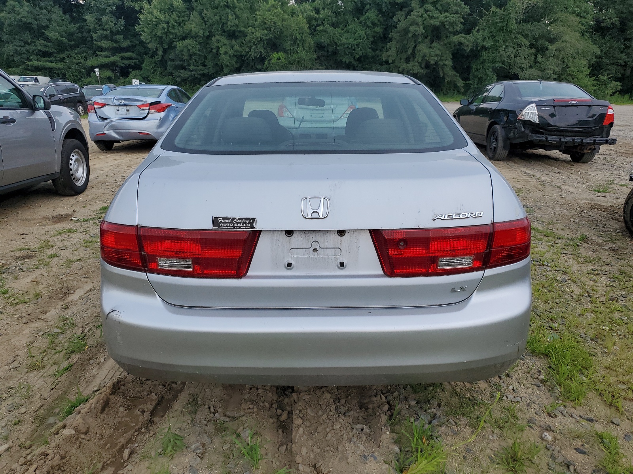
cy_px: 237
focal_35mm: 26
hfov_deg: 67.3
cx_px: 316
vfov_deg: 53.1
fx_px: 475
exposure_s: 1/909
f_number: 1.5
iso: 50
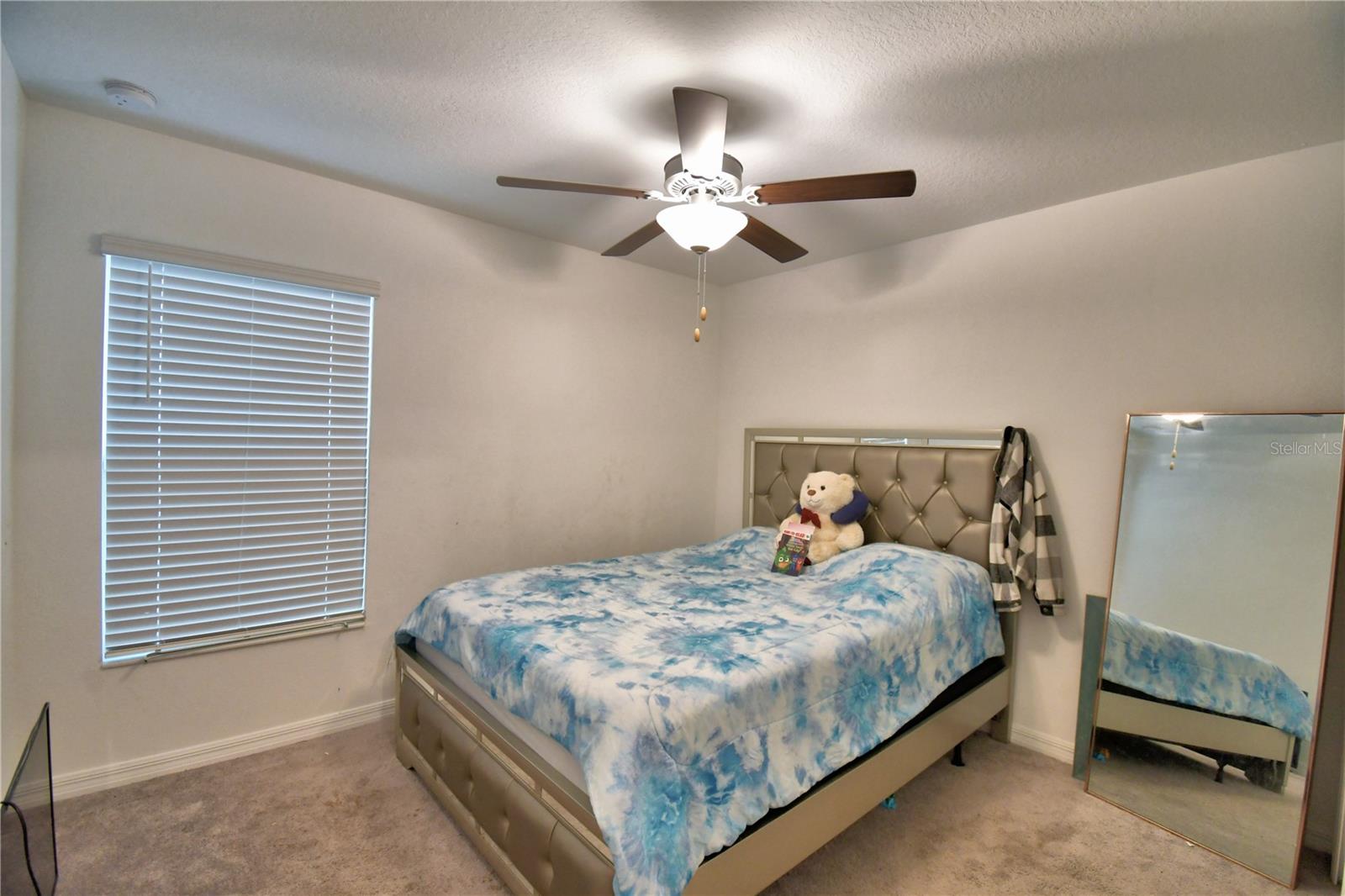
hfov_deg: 100.4
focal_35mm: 15
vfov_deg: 77.3
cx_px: 672
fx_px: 560
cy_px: 448
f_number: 4.5
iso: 500
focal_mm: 10
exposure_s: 1/30
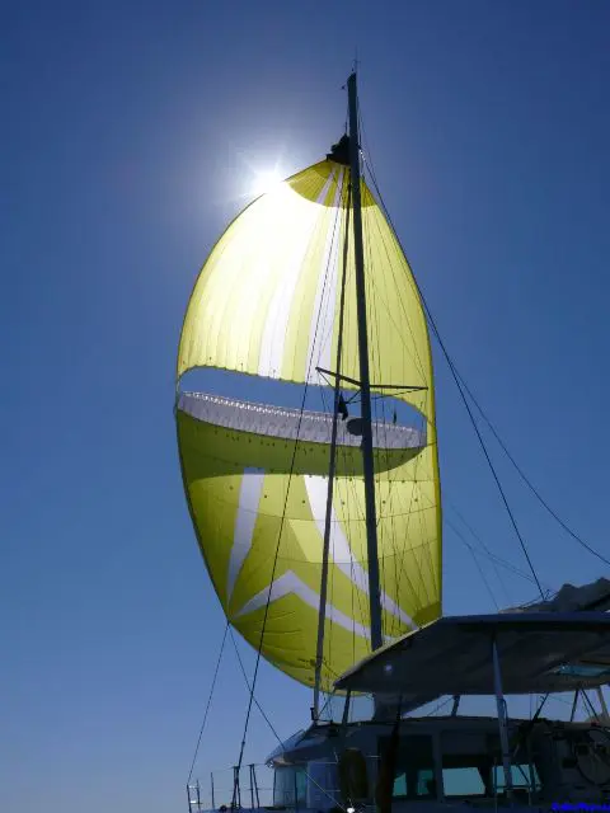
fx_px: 822
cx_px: 305
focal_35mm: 35
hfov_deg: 40.7
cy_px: 406
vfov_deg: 52.6
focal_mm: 7.4
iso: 100
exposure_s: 1/800
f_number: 11
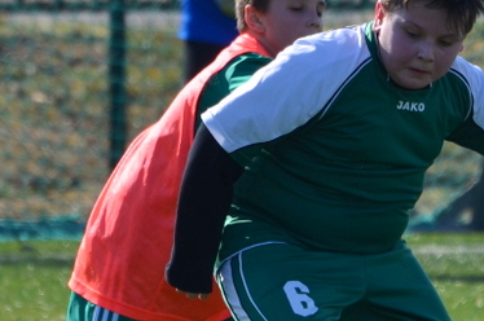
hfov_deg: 1.8
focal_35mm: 1154
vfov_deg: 1.2
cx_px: 413
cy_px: 311
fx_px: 15488
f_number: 5.6
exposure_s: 1/800
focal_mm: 240
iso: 140
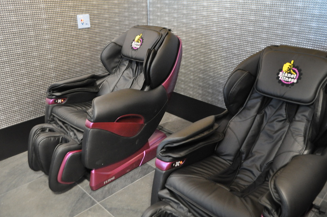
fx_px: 263
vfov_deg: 44.9
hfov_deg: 63.7
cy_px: 104
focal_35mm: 29
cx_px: 170
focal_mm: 18
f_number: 3.5
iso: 1600
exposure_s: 1/4
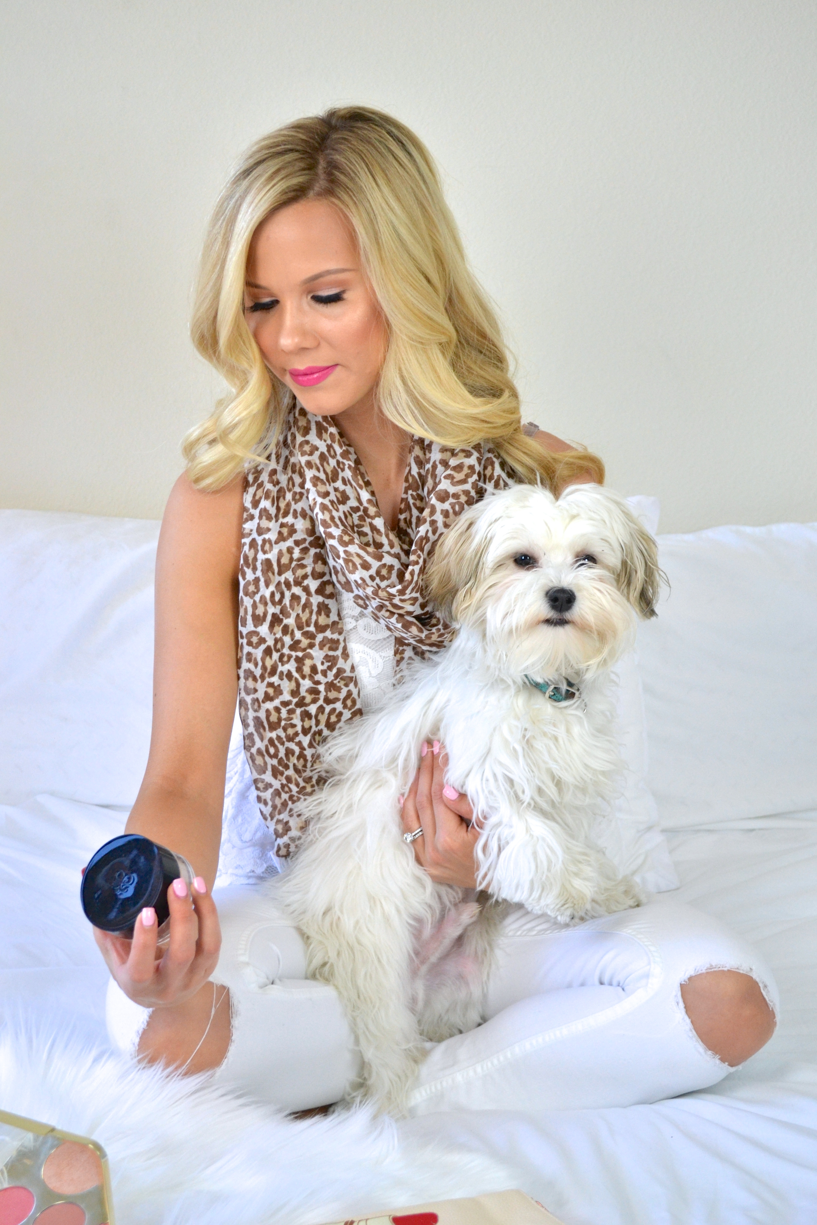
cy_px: 612
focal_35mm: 54
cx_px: 408
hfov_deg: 25.1
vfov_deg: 36.9
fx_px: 1838
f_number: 5.6
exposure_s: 1/200
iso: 800
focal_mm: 36
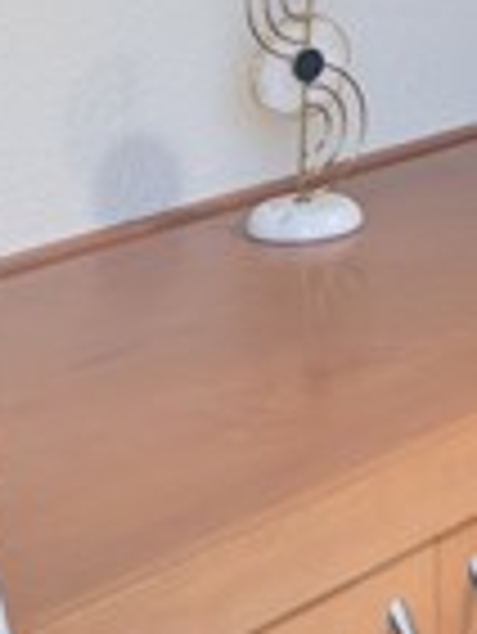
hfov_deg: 11.7
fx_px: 2000
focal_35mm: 109
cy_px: -162
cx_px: 1058
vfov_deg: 17.1
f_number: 1.68
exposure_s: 1/33.1
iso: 18
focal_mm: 6.9
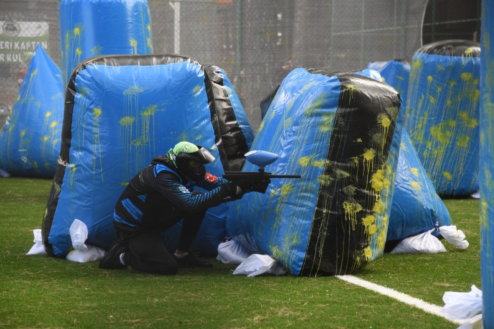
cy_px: 164
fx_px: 1647
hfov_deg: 17.1
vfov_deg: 11.4
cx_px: 247
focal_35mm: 120
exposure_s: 1/500
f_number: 5.6
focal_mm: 120
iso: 1250
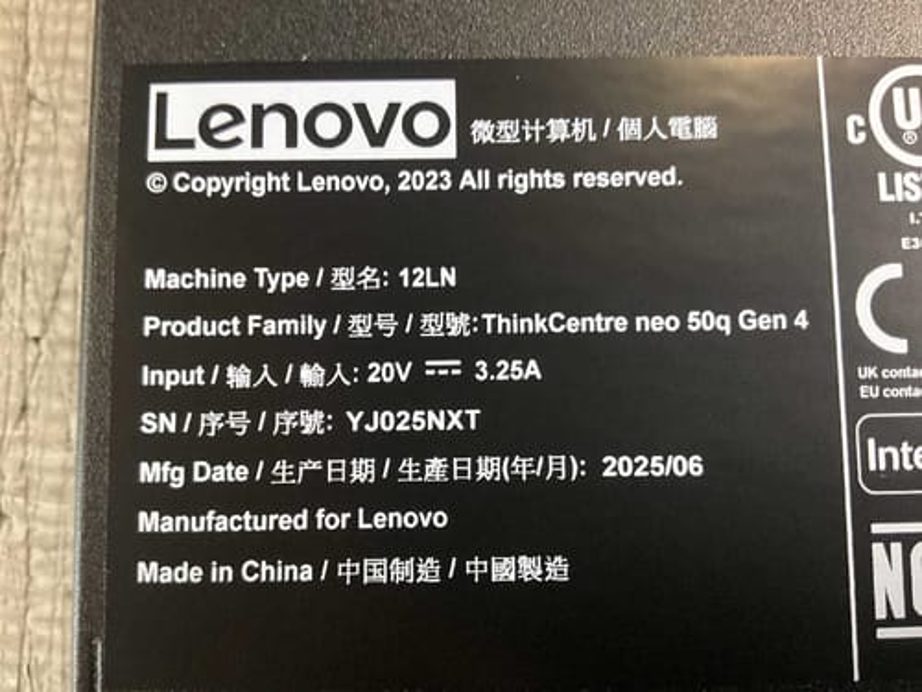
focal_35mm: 29
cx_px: 461
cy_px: 346
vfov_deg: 48.2
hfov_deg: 61.7
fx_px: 772
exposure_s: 1/25
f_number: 1.8
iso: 250
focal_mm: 3
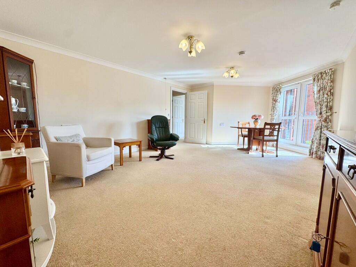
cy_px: 134
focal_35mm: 14
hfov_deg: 102.1
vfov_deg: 85.7
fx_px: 144
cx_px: 178
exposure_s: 1/215
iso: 40
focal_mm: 2.22
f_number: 2.2
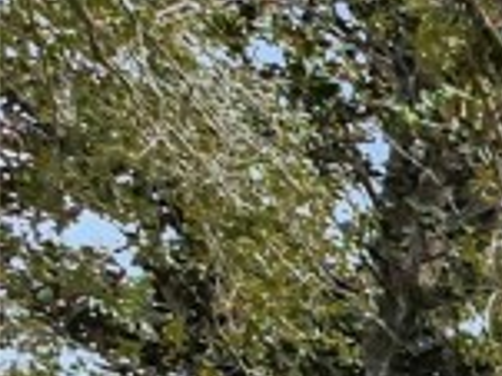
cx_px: 1699
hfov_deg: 10.0
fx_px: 1377
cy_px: 942
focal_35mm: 95
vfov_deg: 12.0
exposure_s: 1/250
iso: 200
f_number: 6.3
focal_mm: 7
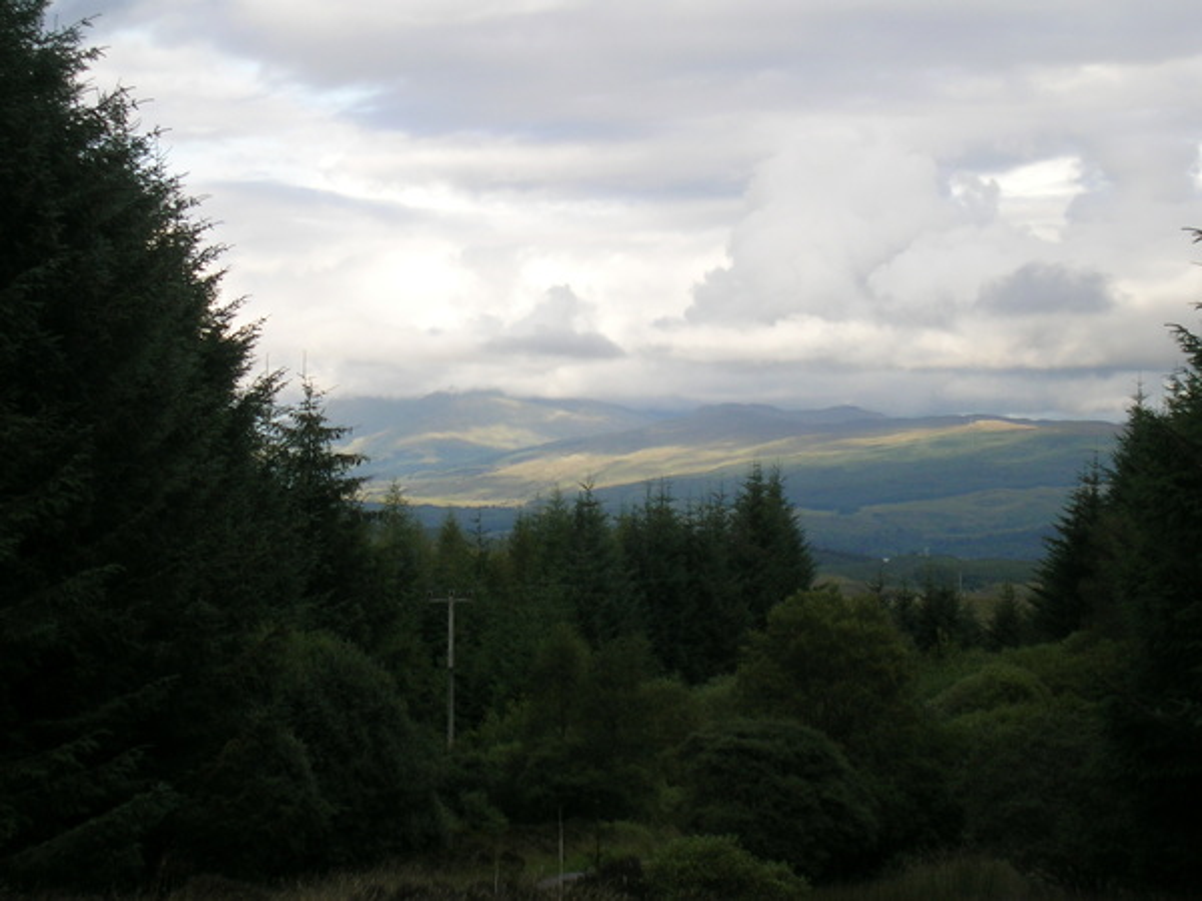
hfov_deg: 18.7
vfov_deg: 14.1
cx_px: 601
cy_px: 450
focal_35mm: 105
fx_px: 3646
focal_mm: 16.2
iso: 50
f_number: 4.9
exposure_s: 1/175
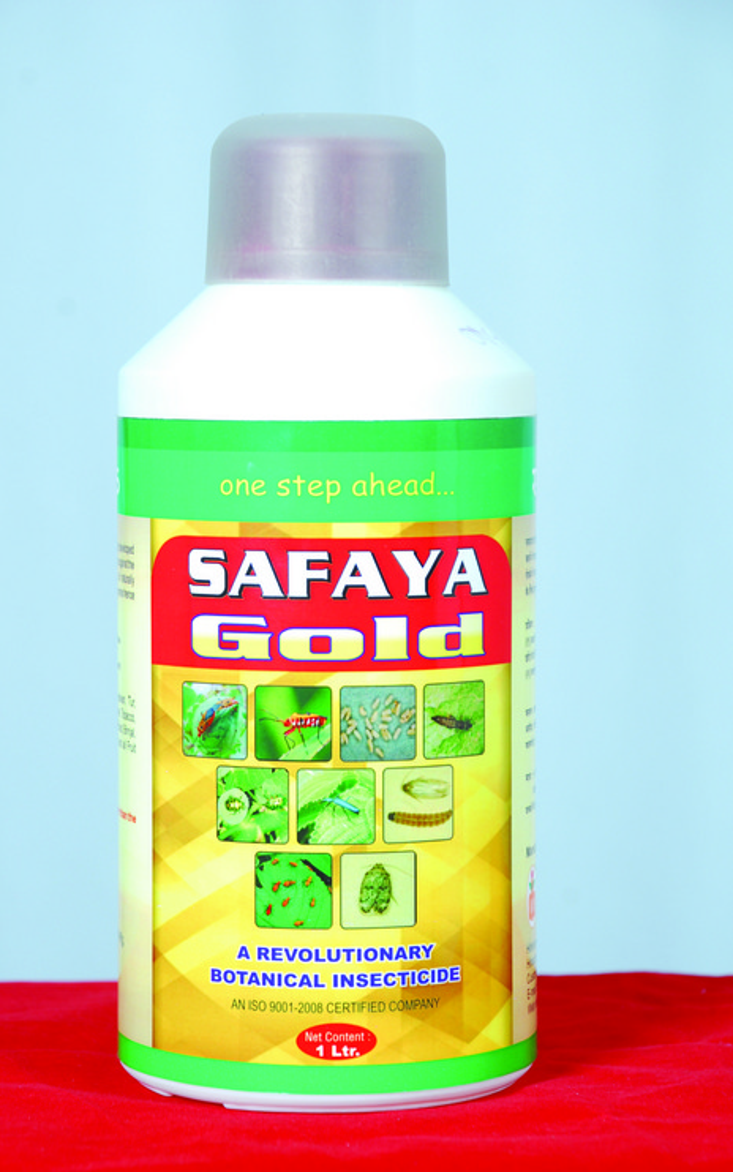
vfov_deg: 18.0
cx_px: 343
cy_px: 587
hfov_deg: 11.3
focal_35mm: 116
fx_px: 3691
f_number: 7.1
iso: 125
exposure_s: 1/160
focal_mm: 75
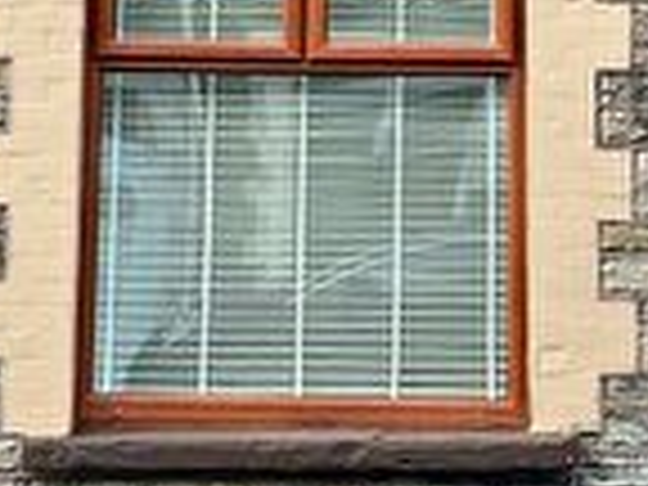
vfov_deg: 10.1
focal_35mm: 141
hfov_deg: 14.0
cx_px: 436
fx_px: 2639
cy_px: -281
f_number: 1.8
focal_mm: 3
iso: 16
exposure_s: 1/375
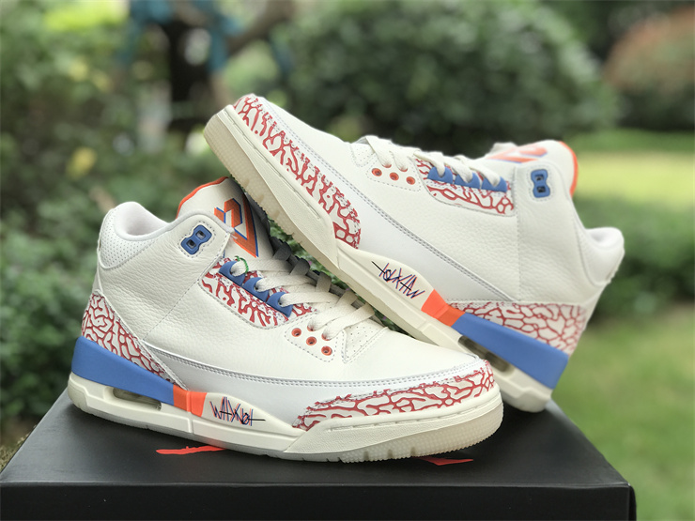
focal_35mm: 57
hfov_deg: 33.8
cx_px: 348
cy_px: 260
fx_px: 1144
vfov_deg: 25.7
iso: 25
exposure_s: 1/100
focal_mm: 6.6
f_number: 2.8
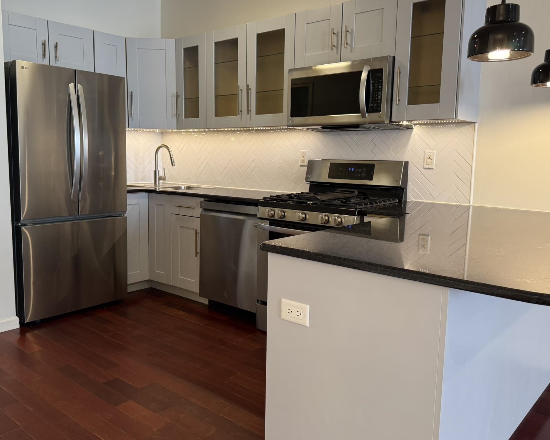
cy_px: 213
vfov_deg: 48.5
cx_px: 254
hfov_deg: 58.7
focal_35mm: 30
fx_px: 488
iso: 160
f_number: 1.78
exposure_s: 1/60
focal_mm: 6.76
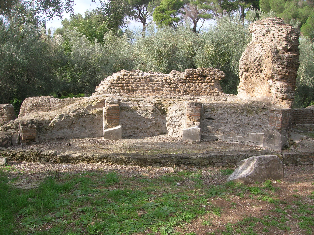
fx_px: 308
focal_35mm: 34
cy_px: 118
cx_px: 157
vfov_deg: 41.7
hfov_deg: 54.0
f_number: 4.9
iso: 50
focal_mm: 5.7
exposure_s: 1/127
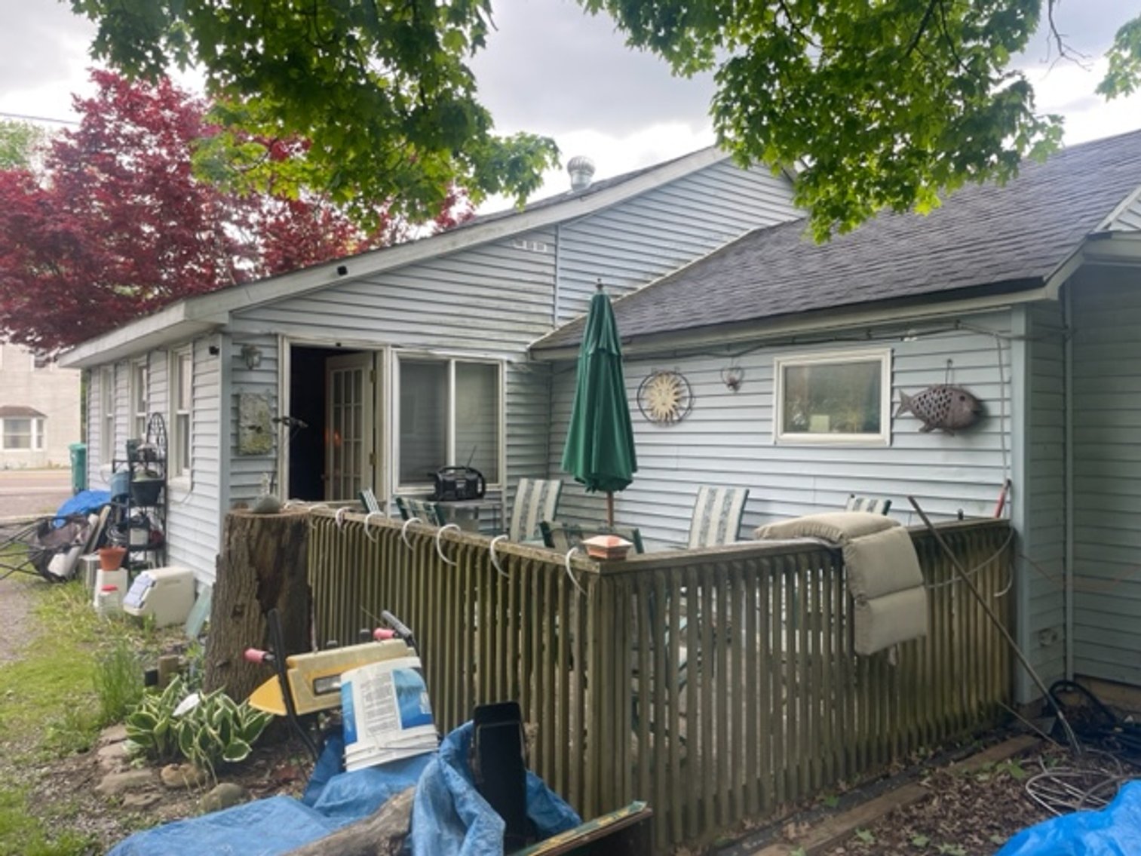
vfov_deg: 53.1
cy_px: 428
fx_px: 857
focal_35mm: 26
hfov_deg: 67.3
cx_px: 570
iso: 32
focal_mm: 4.2
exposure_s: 1/121
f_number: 1.6
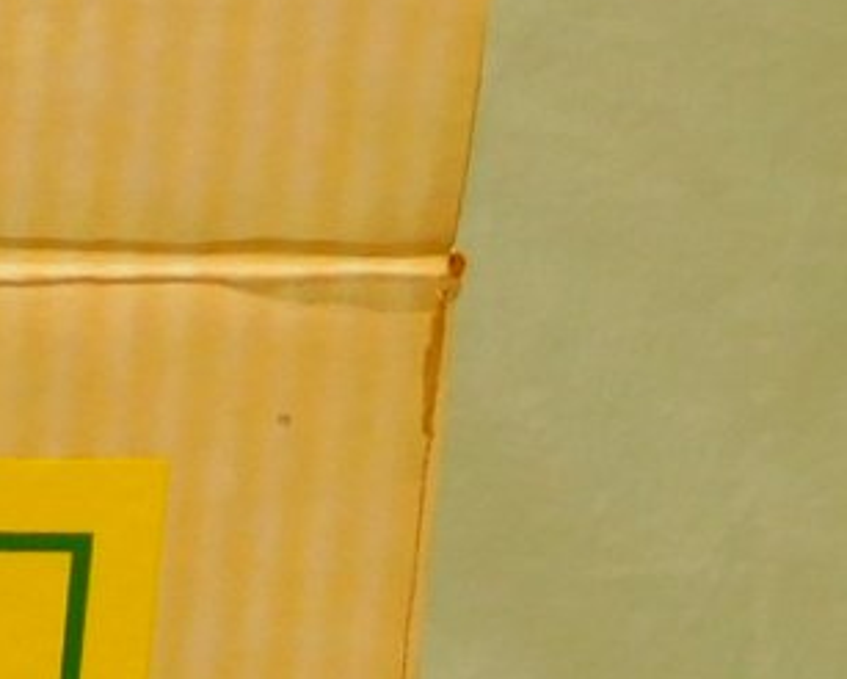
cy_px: 1478
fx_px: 4340
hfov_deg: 10.4
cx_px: -766
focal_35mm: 173
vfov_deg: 8.4
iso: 125
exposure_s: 1/80
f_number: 3.5
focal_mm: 6.3
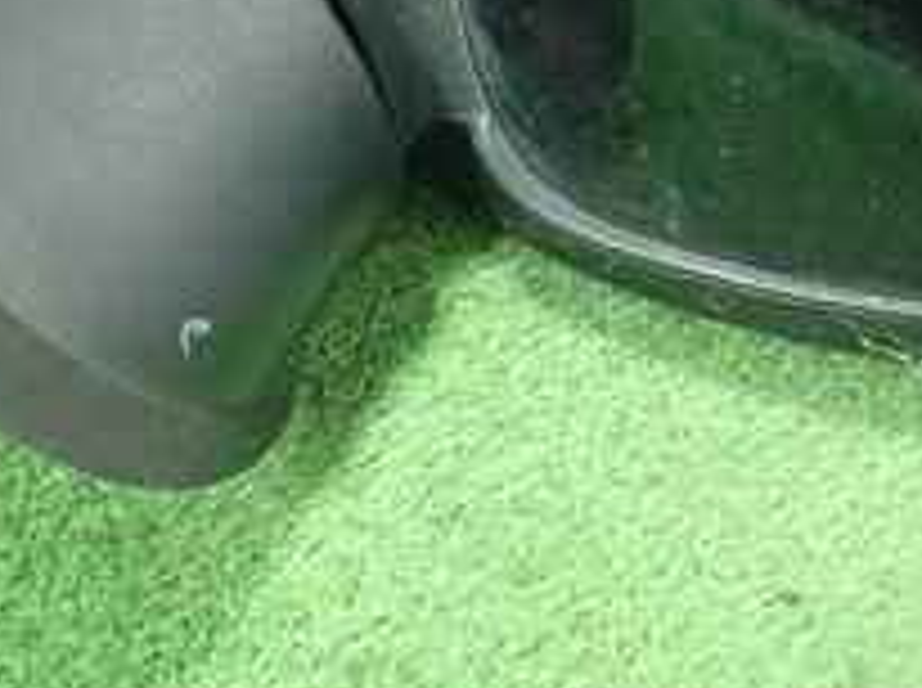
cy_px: -103
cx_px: 486
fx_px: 2340
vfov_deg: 16.2
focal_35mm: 88
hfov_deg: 22.3
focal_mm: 5.5
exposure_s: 1/100
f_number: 2.3
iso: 800
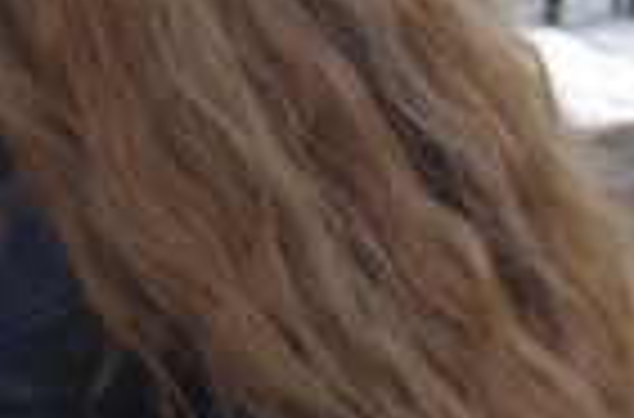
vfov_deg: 11.9
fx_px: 1948
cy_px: -130
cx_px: -112
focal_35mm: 111
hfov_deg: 17.7
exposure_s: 1/400
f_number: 5.6
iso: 200
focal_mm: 26.25
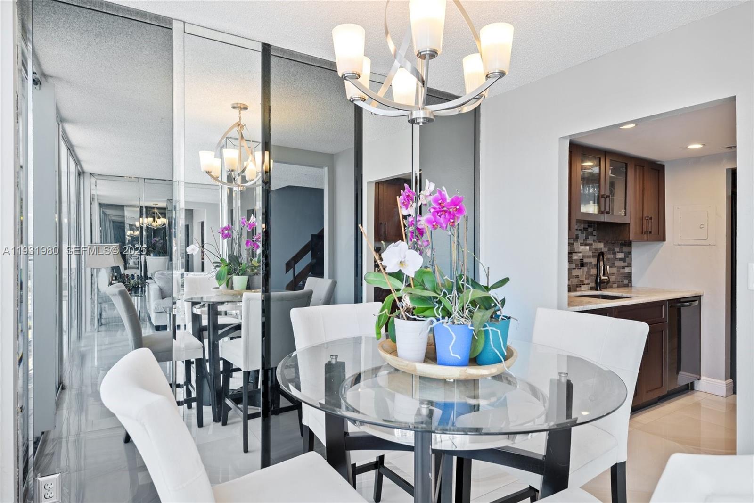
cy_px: 252
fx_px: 419
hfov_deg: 84.0
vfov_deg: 61.9
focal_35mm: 20
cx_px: 377
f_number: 8
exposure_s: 1/20
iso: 500
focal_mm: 20
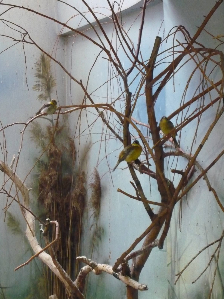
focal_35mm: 100
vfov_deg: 19.6
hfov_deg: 14.8
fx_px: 863
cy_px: 150
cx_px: 112
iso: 800
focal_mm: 16.5
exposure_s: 1/40
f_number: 5.1
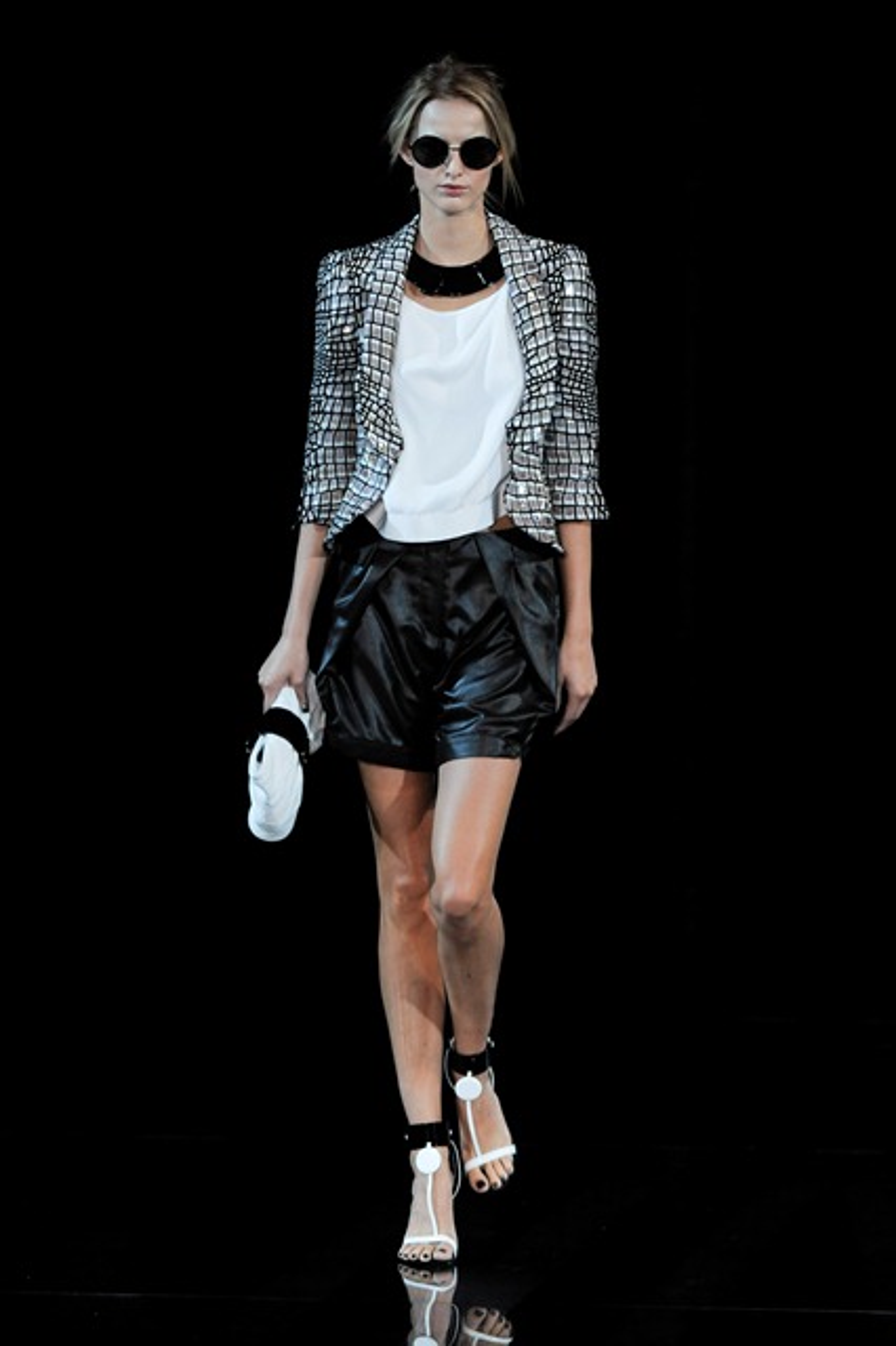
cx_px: 448
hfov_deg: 5.3
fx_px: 9716
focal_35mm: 260
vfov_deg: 7.9
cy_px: 673
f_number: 5
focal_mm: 260
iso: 2500
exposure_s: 1/320
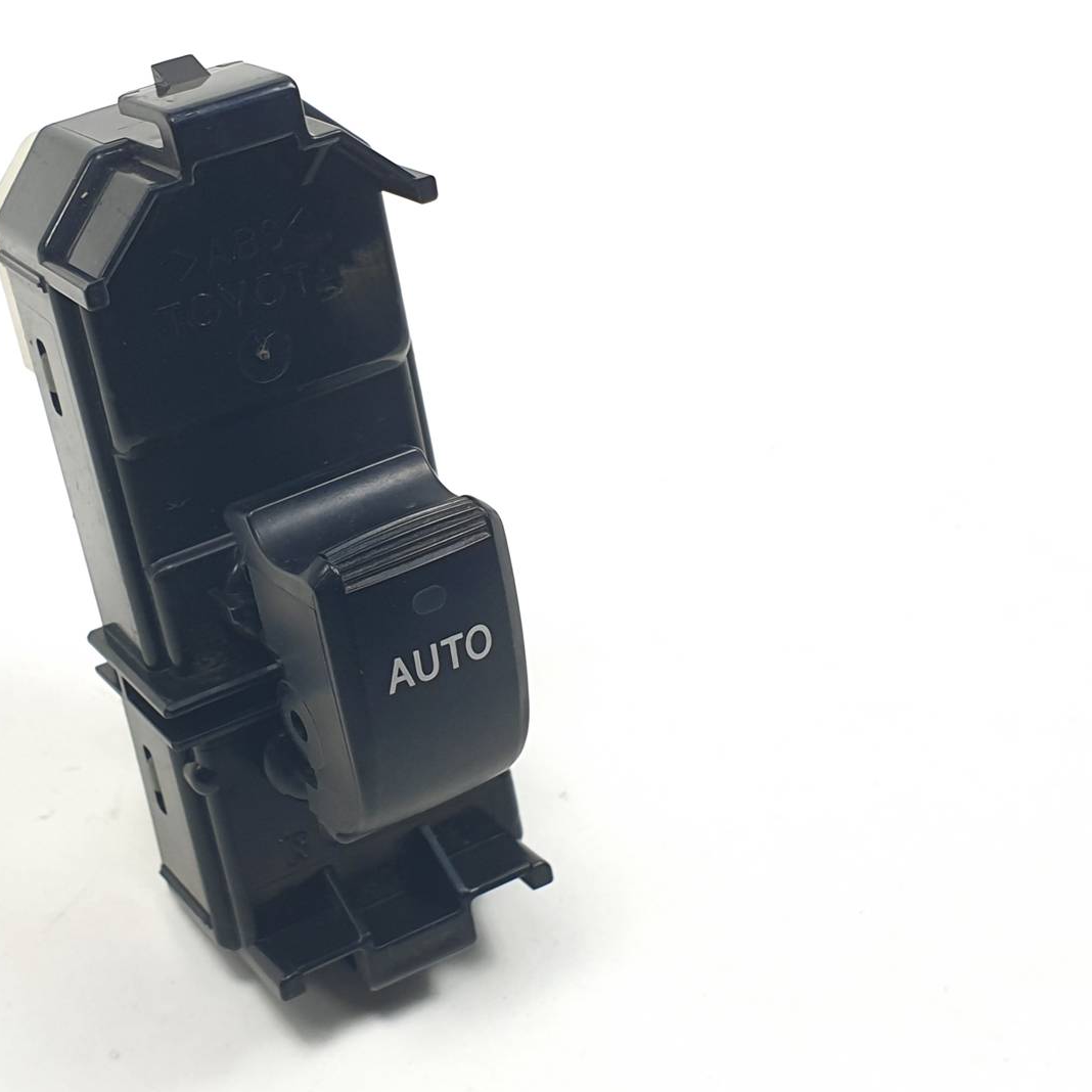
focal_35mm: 31
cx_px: 365
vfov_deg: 52.5
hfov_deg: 51.6
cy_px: 543
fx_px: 1106
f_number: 2.4
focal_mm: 4.3
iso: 50
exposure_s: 1/190
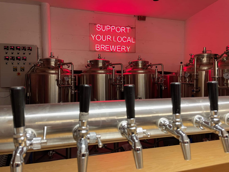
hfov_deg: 67.3
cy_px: 86
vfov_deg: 53.1
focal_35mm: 26
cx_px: 114
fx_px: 172
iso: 200
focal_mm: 4.2
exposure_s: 1/60
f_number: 1.6
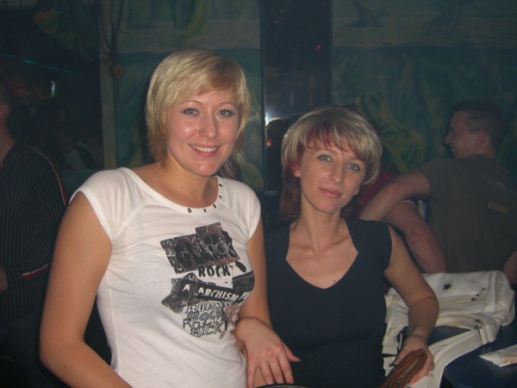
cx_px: 258
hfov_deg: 49.0
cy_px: 194
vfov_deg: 37.7
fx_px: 568
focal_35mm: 38
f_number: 2.8
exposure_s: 1/60
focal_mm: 7.9
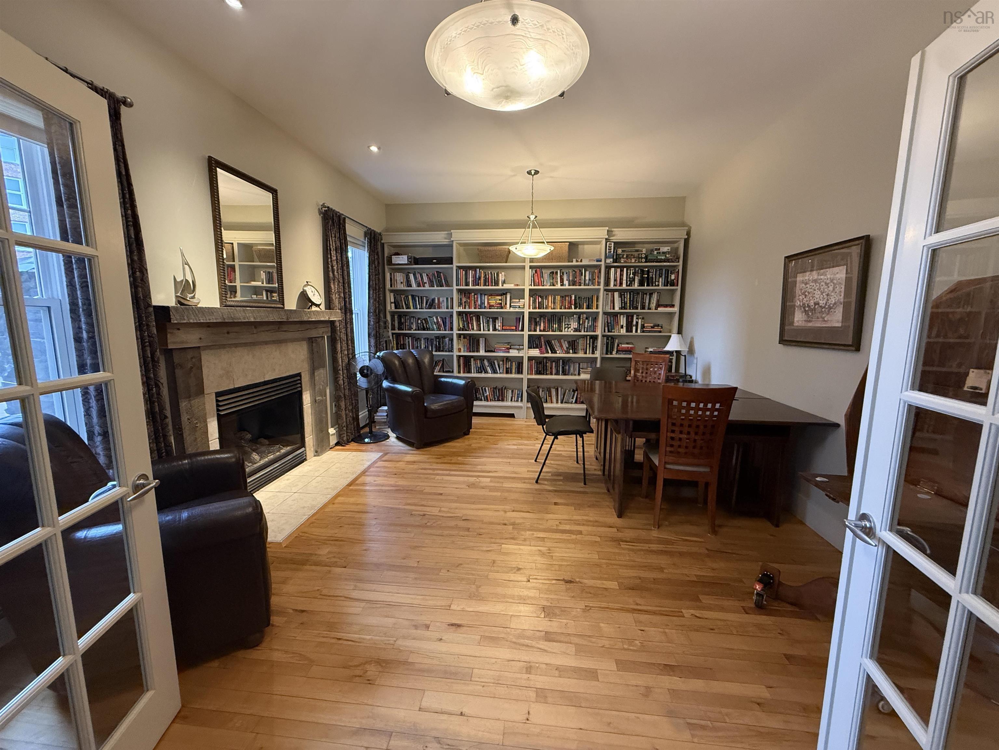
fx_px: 404
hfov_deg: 102.1
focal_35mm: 14
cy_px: 375
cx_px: 500
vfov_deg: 85.7
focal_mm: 2.22
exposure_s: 1/60
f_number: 2.2
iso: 500
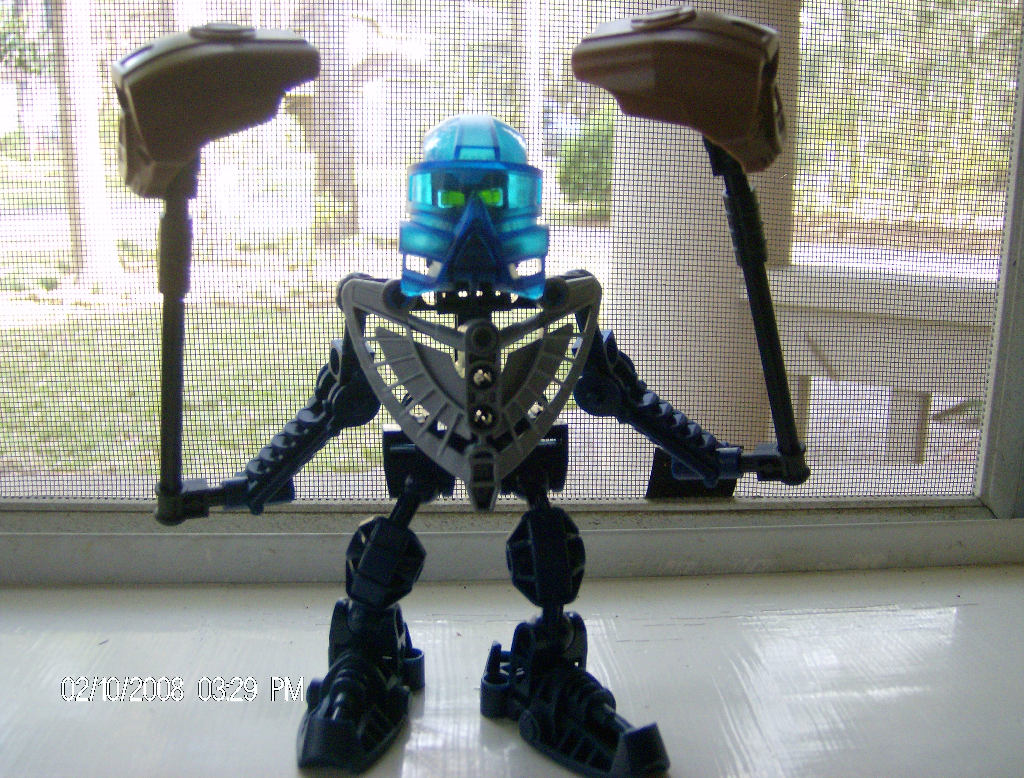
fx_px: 1070
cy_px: 389
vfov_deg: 40.0
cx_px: 512
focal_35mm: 36
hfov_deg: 51.1
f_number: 2.8
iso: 200
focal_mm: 6
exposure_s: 1/62.3
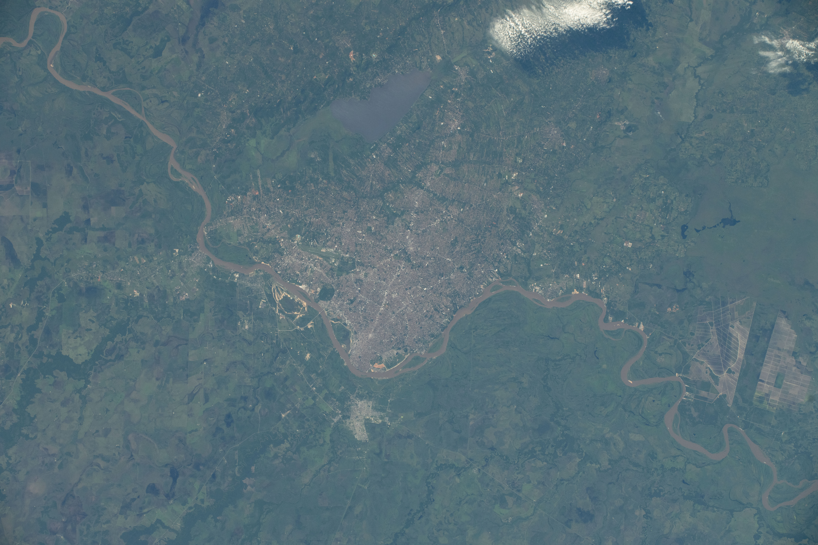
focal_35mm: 140
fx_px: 3181
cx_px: 409
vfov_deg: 9.8
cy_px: 272
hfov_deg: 14.7
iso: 800
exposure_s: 1/2000
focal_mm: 140
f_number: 10
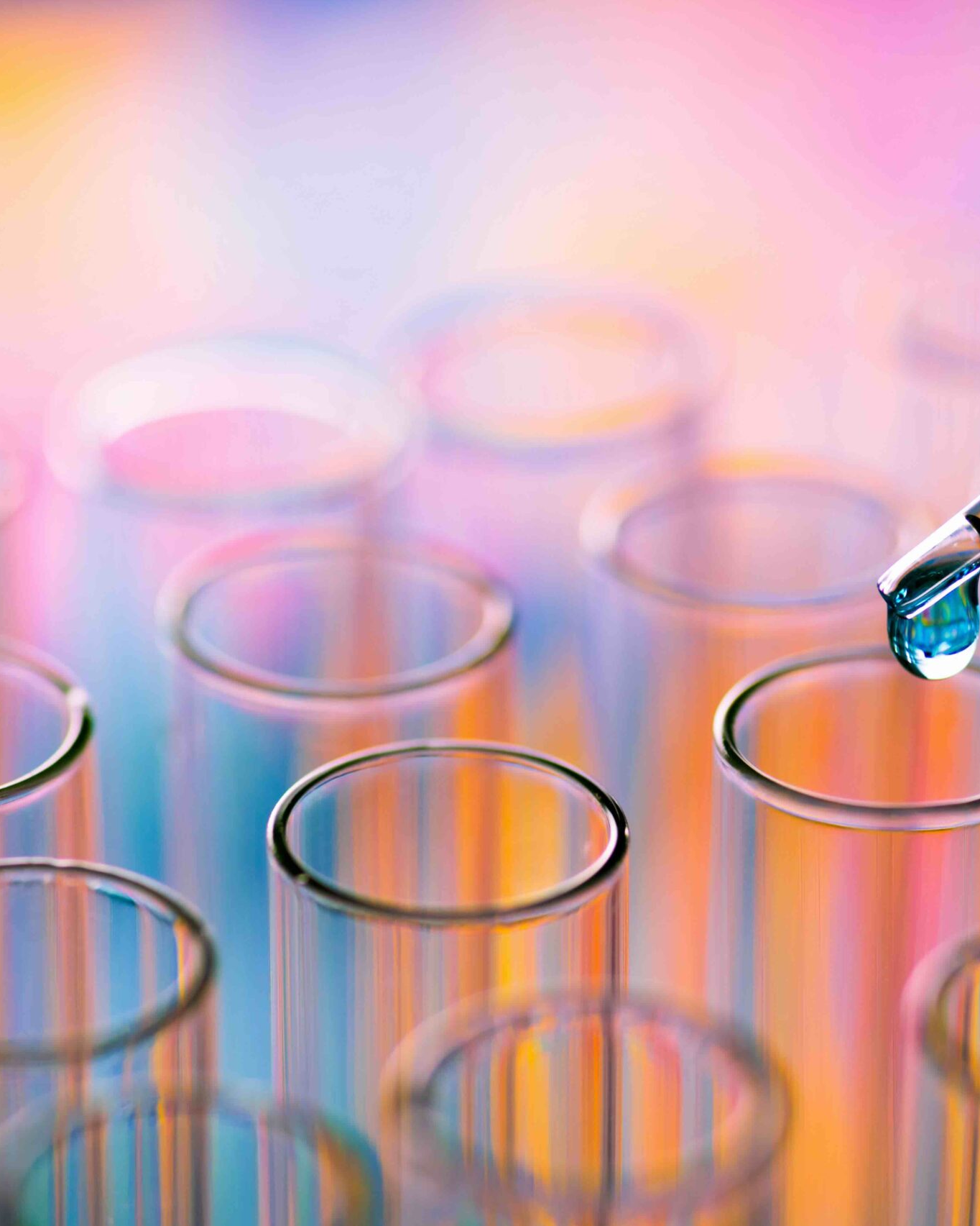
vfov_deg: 13.0
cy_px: 614
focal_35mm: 148
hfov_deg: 10.4
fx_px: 5366
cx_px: 617
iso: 250
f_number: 5.6
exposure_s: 1/100
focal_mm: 105
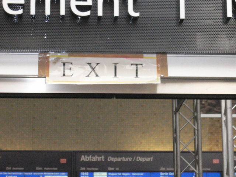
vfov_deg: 14.1
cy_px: 88
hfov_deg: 18.7
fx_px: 716
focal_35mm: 105
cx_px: 118
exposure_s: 1/60
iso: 400
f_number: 5
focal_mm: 17.4
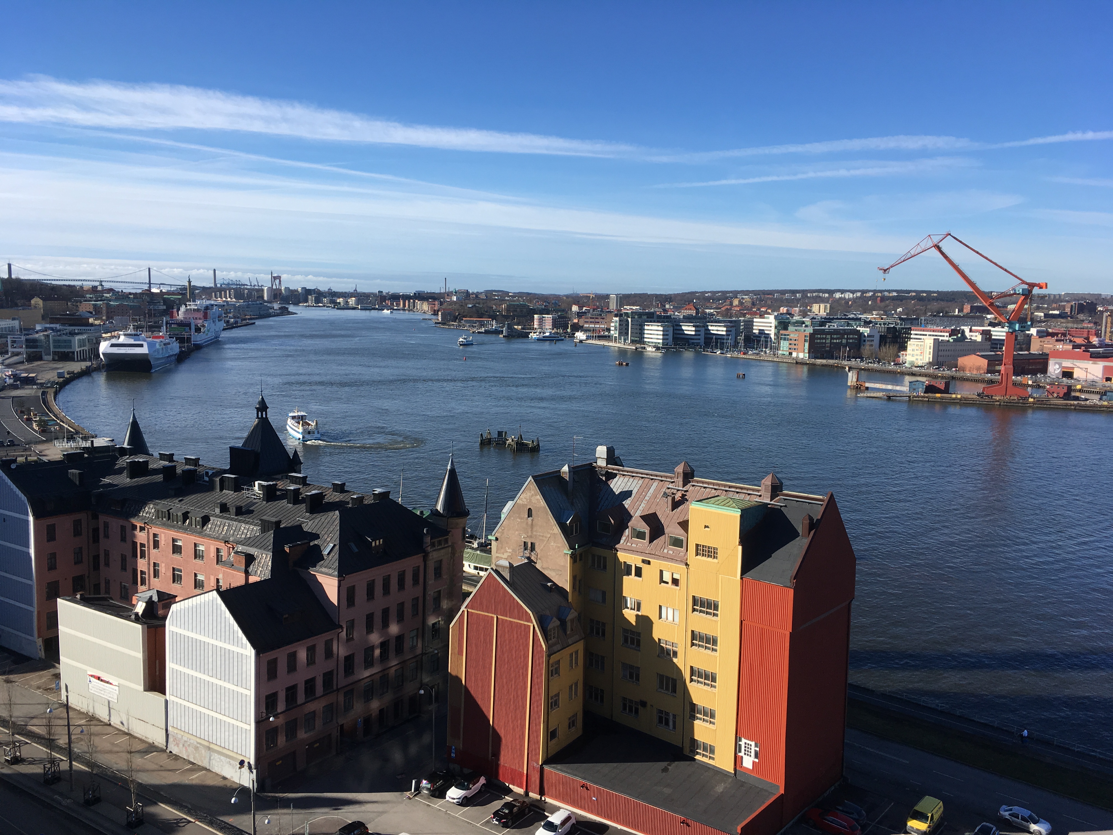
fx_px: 932
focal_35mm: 29
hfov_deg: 61.7
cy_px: 418
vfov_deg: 48.2
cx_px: 556
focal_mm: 4.15
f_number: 2.2
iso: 25
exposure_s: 1/1538
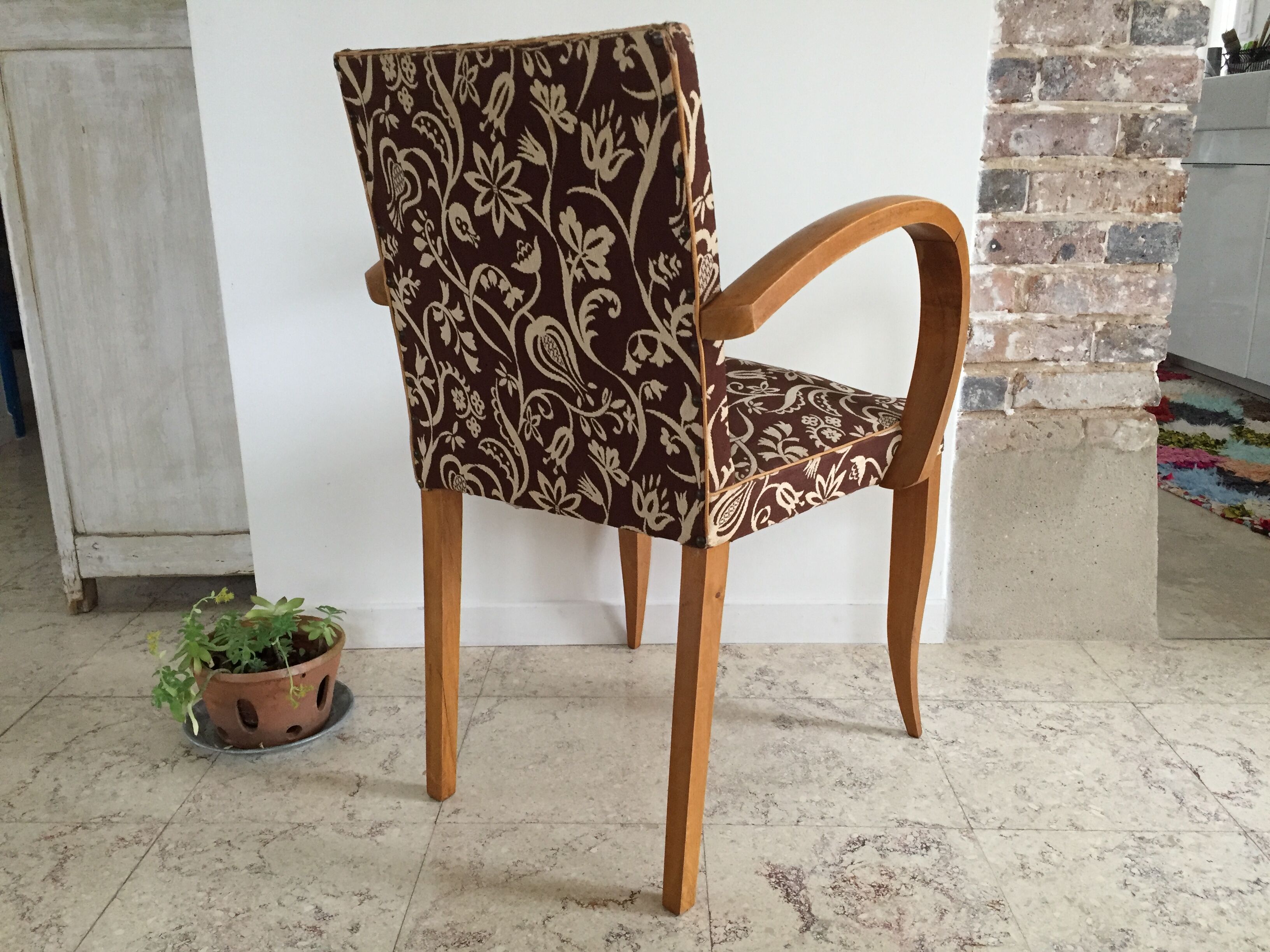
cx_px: 635
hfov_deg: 61.7
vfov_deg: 48.2
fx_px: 1064
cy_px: 476
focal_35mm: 29
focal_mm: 4.15
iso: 200
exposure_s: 1/33
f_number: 2.2
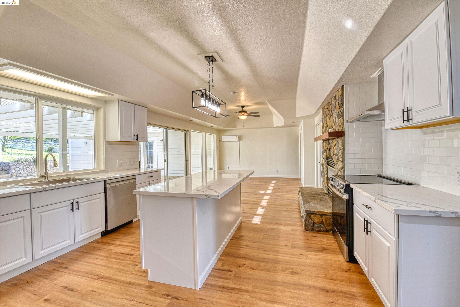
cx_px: 230
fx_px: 192
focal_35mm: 15
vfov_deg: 77.3
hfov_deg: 100.4
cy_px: 154
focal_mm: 15
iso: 400
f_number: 11
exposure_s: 1/60
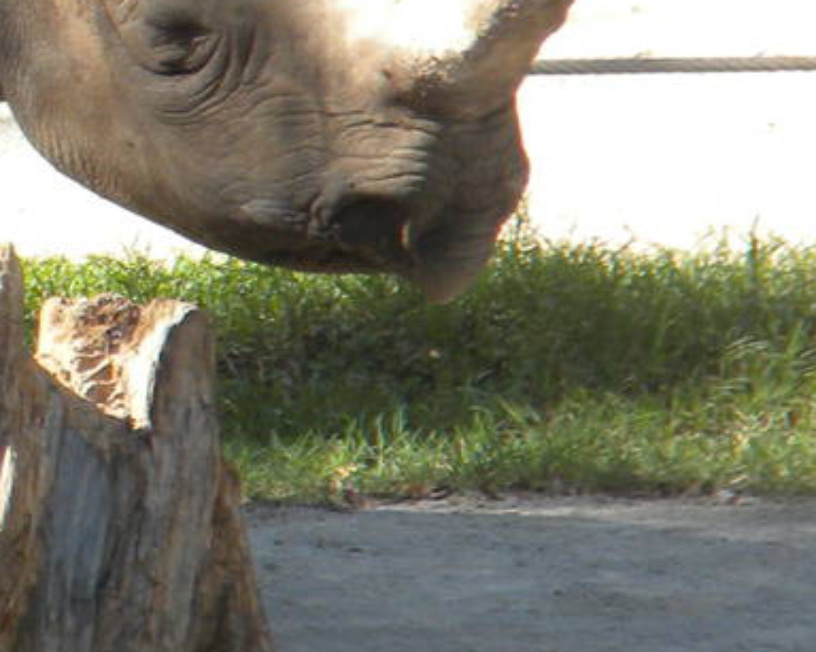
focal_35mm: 1057
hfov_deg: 1.8
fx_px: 25521
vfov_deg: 1.5
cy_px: 21
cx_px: -763
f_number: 5.3
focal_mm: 46.2
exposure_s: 1/117
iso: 64
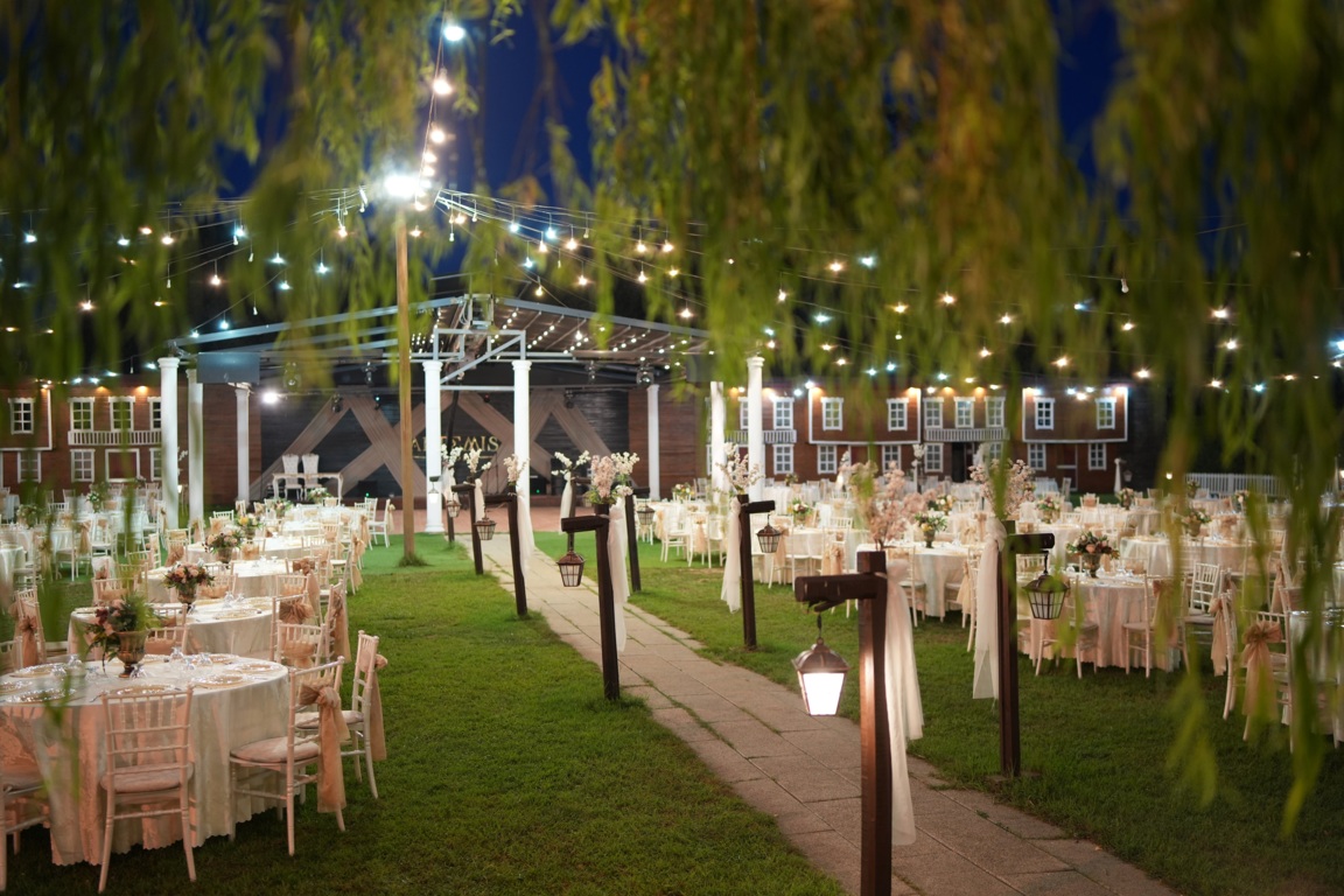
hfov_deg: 54.4
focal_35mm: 35
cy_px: 448
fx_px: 1307
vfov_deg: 37.9
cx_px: 672
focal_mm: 35
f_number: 1.4
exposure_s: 1/100
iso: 1000
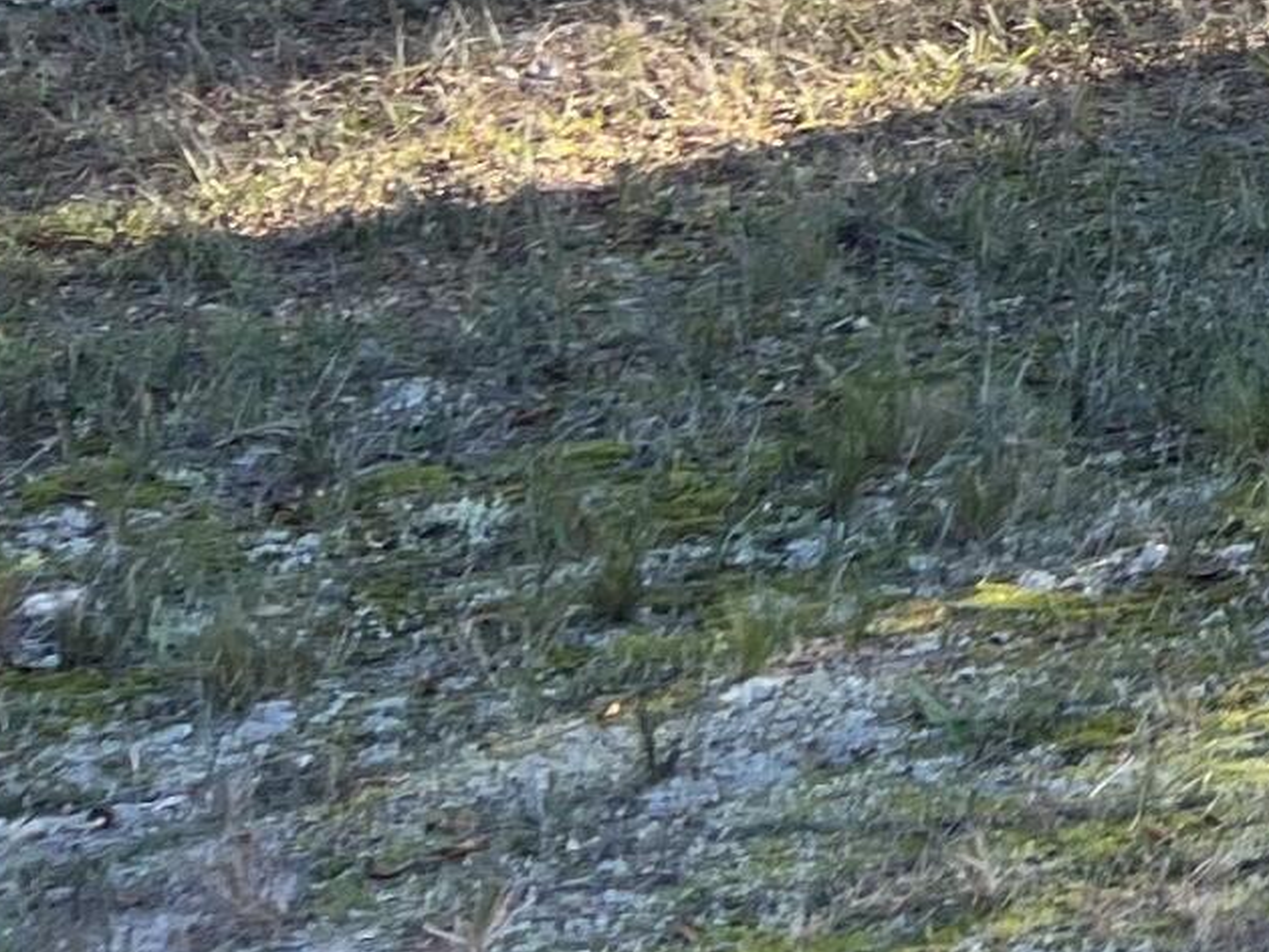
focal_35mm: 124
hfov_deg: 13.0
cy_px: -968
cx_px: 2806
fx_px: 4547
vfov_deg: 10.9
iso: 50
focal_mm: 5.7
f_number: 1.5
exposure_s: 1/295
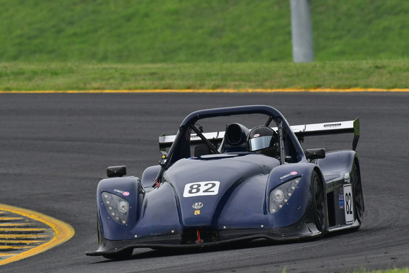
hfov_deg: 2.3
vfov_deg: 1.5
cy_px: 143
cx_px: 205
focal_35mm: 914
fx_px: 10388
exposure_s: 1/640
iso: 1250
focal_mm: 500
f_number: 11
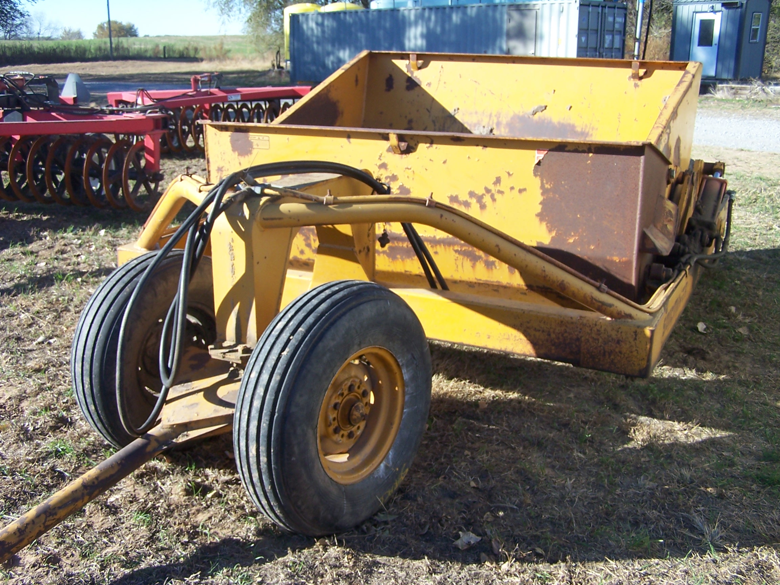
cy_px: 292
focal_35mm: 38
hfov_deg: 49.0
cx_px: 390
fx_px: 856
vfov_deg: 37.7
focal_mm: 6.3
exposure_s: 1/500
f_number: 2.8
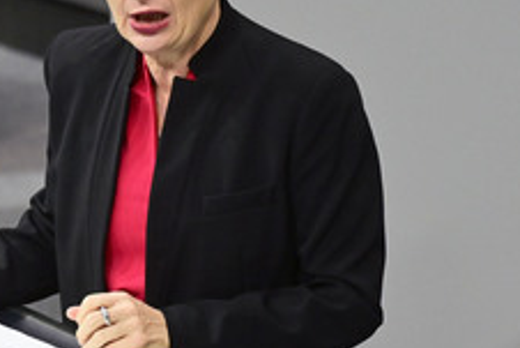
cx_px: 61
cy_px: 136
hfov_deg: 3.0
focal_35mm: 677
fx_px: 9785
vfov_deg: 2.0
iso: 10000
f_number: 5.6
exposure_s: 1/320
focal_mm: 340
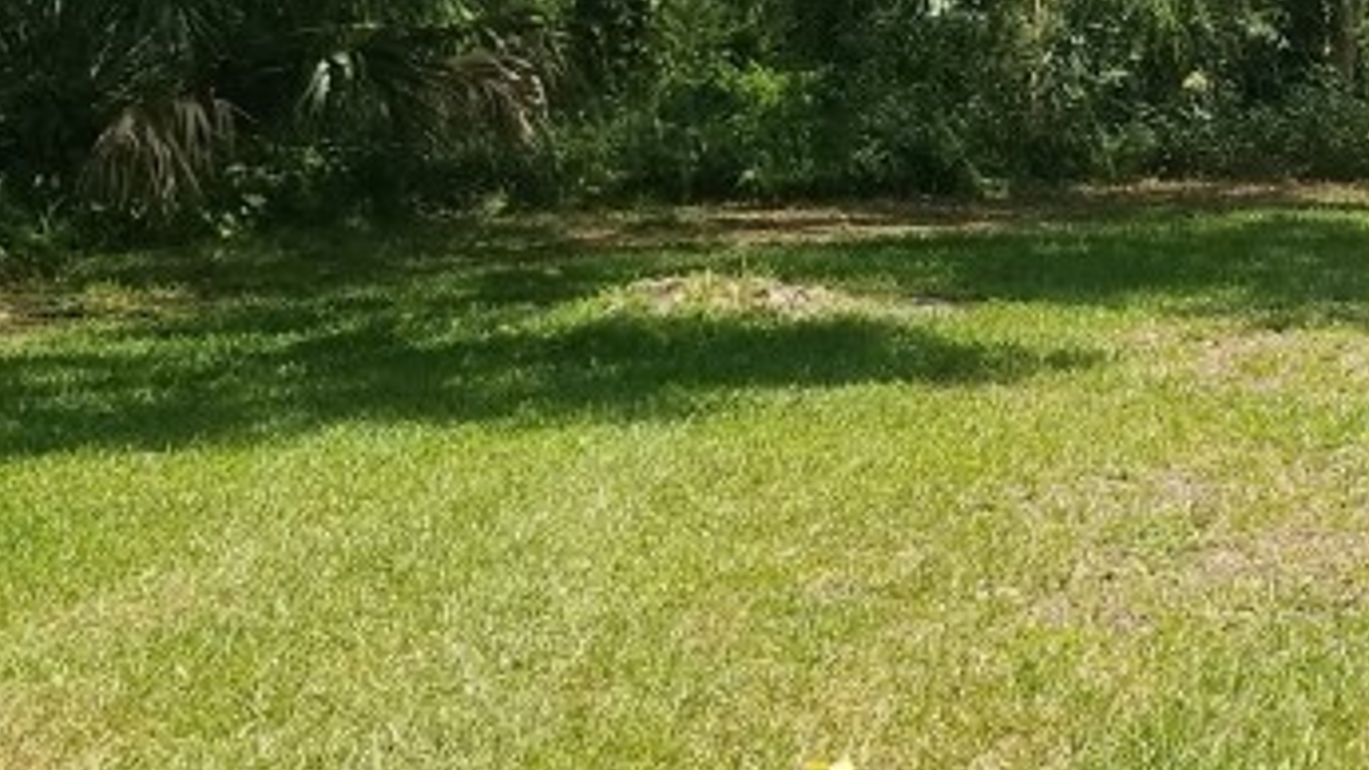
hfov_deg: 24.4
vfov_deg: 14.1
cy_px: -24
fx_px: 3049
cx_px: 1294
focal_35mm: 84
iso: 50
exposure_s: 1/1340
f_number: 1.7
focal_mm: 4.3
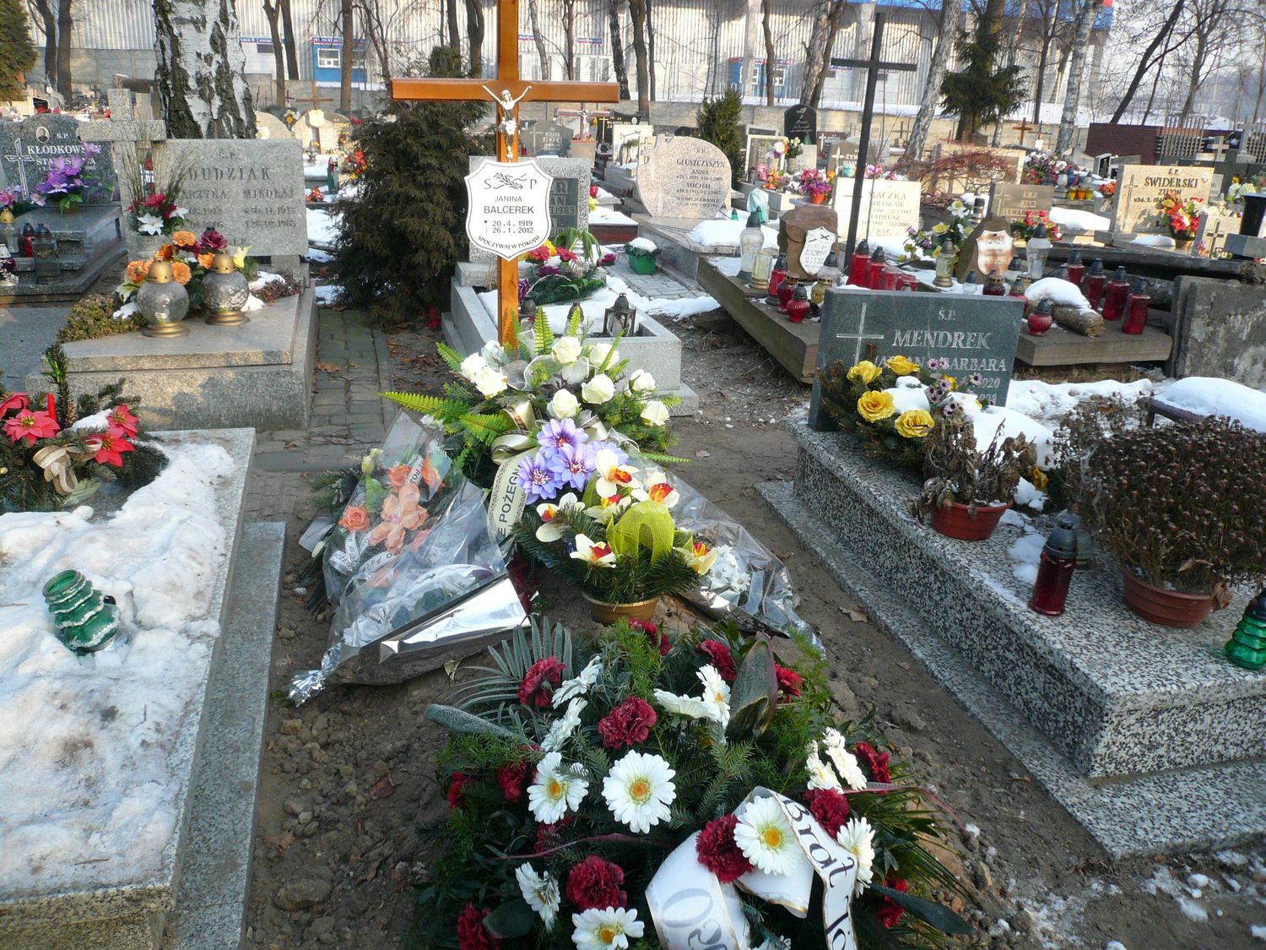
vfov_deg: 49.7
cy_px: 475
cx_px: 633
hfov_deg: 63.4
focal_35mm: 28
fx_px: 1024
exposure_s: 1/250
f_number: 2.8
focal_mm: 4.6
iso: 100
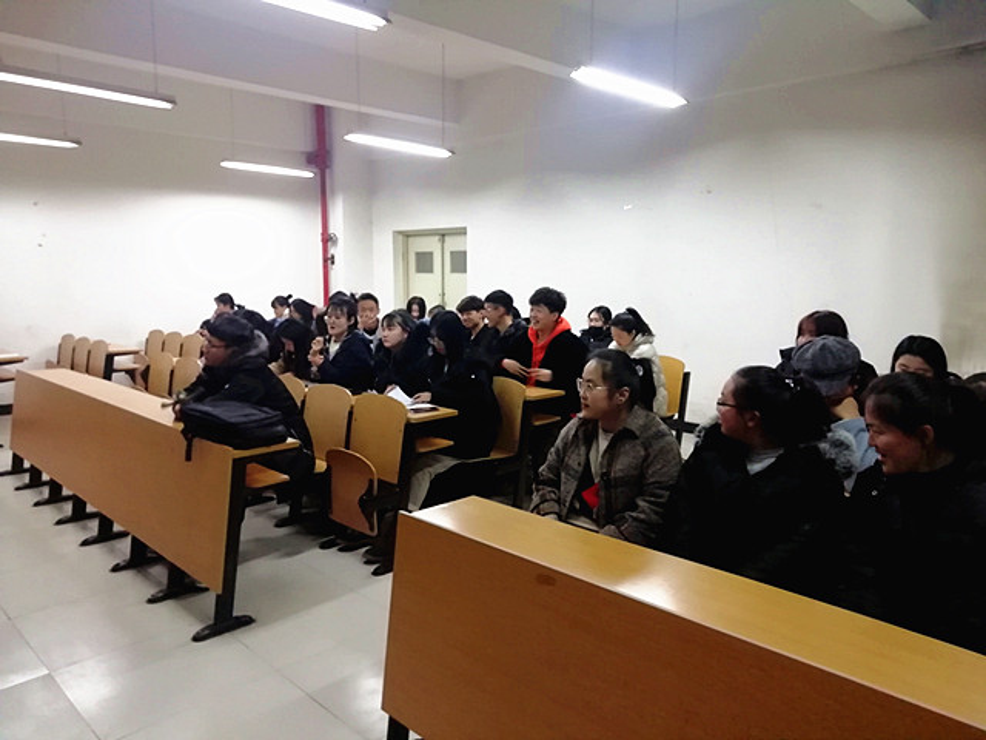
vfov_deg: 53.1
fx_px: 741
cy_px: 370
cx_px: 493
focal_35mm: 26
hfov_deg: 67.3
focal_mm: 3.21
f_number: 2.2
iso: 320
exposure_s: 1/33.3
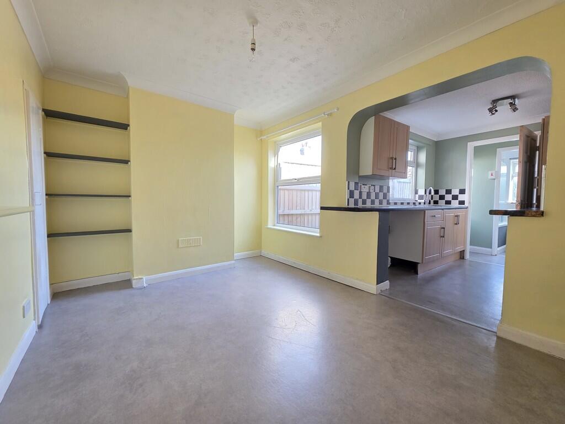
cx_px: 282
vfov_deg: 89.9
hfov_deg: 106.2
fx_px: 212
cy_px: 212
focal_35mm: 13
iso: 200
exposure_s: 1/120
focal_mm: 2.2
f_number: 1.9
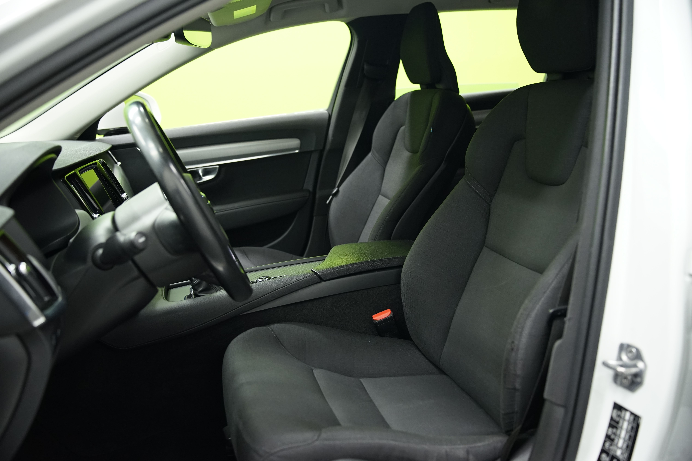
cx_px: 346
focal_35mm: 32
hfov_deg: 58.7
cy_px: 230
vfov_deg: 41.1
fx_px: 615
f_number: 3.2
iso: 1600
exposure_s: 1/40
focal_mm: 32
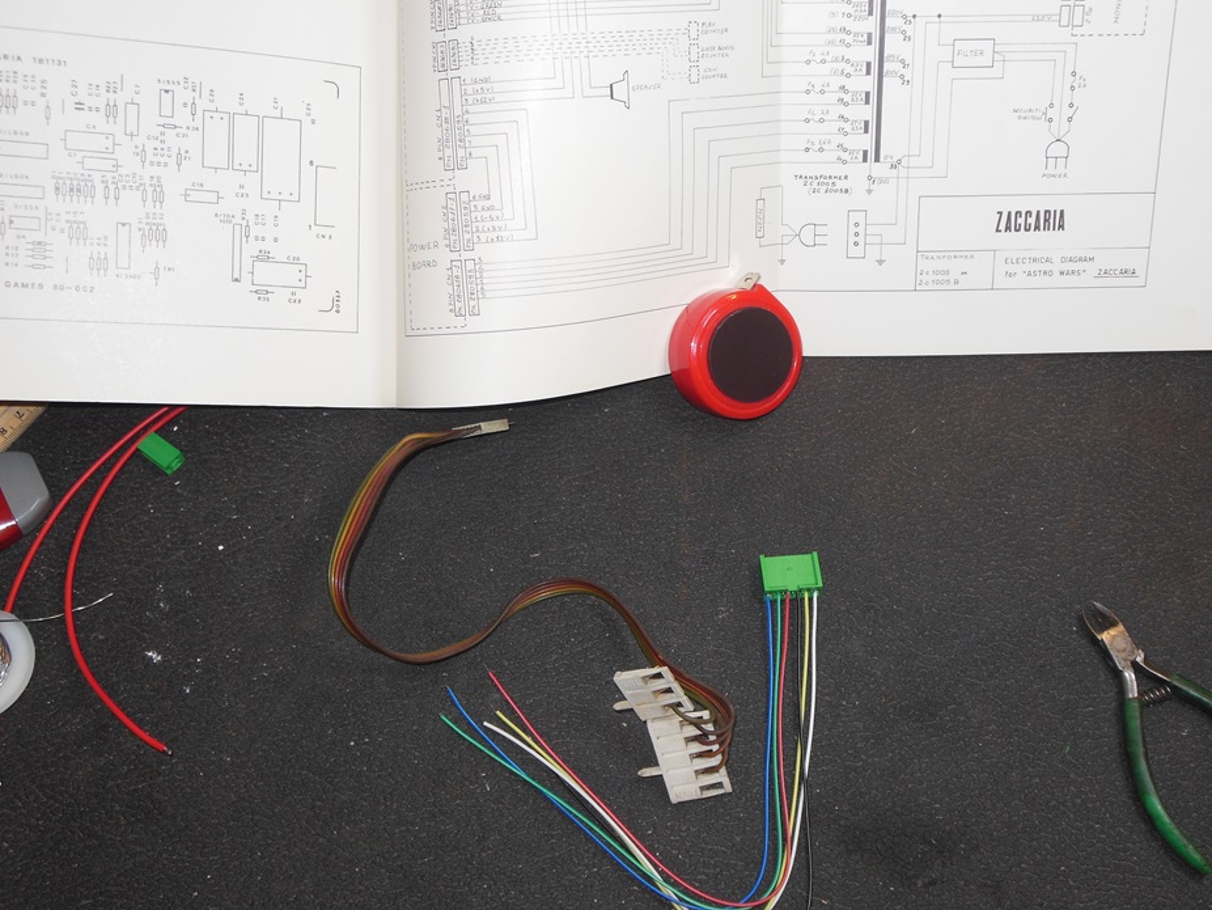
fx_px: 1471
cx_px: 665
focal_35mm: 42
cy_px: 458
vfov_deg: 34.4
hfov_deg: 44.7
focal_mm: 6.8
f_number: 3.6
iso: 125
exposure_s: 1/30
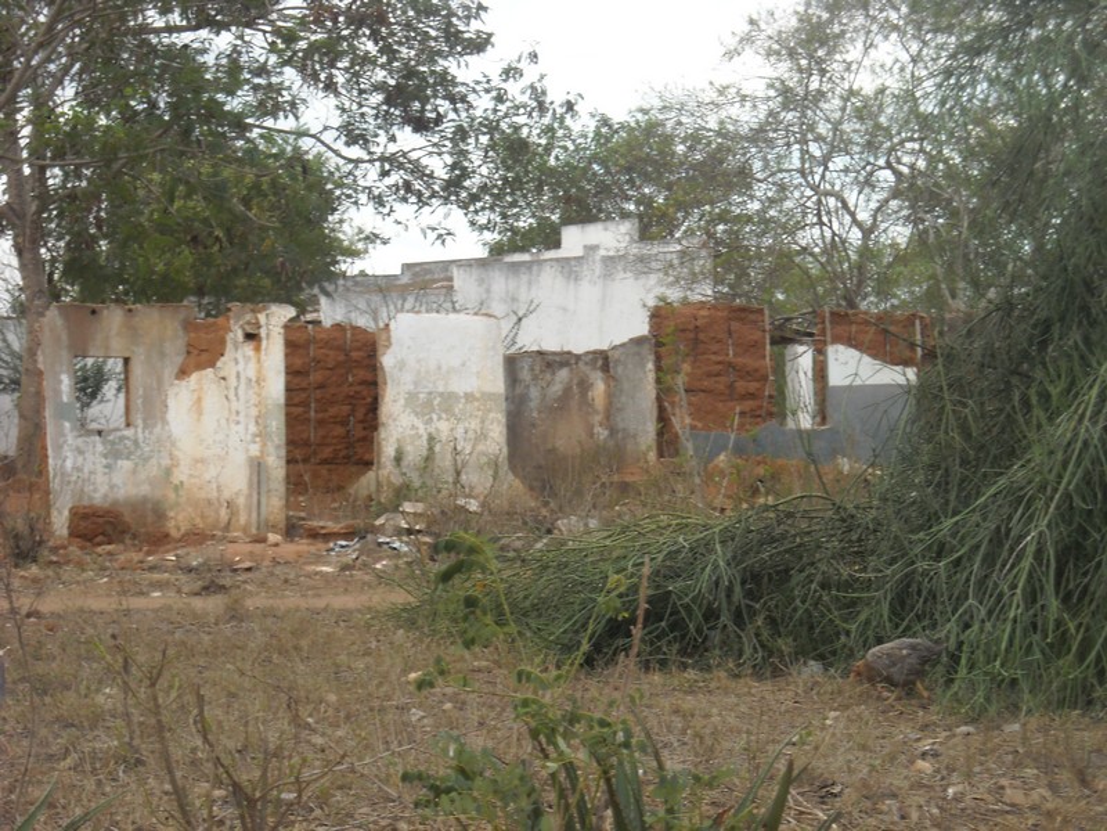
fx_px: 3358
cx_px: 554
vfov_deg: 14.1
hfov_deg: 18.7
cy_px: 416
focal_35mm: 105
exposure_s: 1/250
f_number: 4.7
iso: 100
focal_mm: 17.1
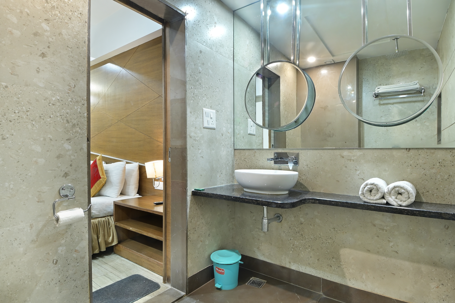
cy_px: 152
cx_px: 228
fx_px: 455
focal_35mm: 36
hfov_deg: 53.1
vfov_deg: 36.9
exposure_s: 6
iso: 400
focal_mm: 24
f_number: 14
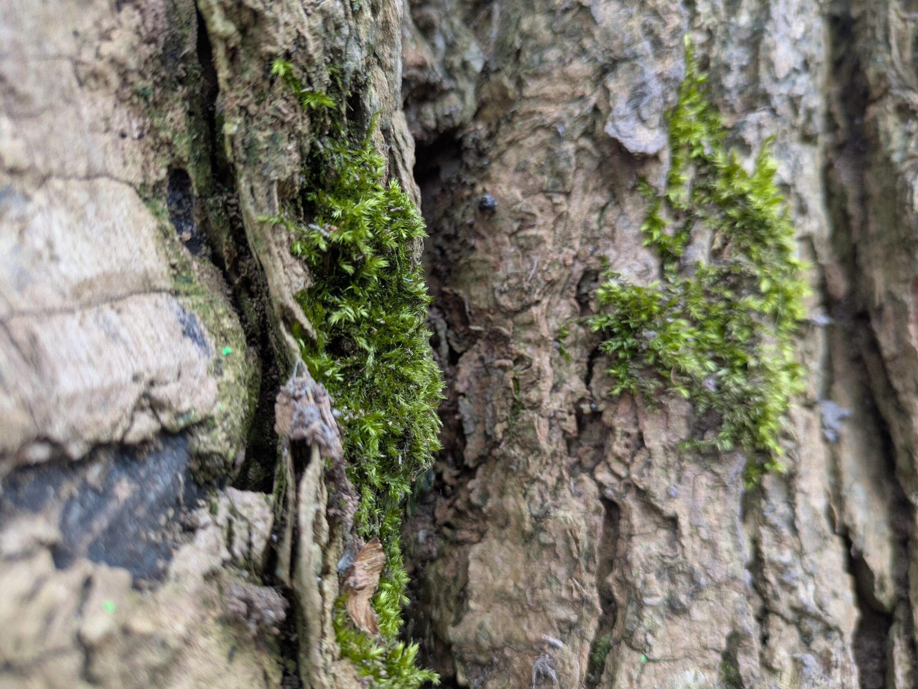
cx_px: 459
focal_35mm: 25
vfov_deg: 54.9
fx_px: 663
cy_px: 344
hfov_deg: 69.4
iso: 275
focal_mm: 5.43
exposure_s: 1/100
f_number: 1.89
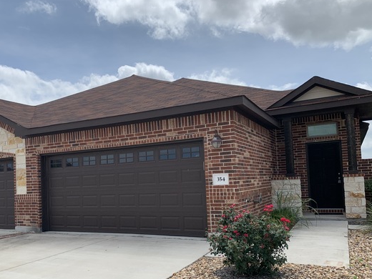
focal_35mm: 32
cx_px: 159
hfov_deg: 56.6
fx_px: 344
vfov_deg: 43.9
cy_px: 168
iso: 25
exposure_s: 1/3401
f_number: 1.8
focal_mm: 4.25
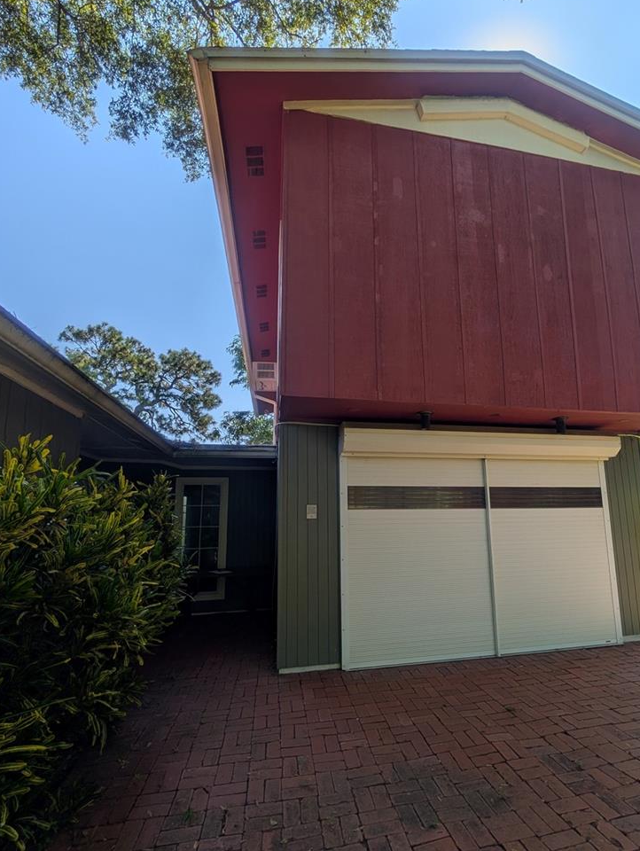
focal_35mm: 15
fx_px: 369
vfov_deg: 97.9
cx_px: 367
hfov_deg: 81.3
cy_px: 462
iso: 33
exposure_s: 1/1887
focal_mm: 2.02
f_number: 1.7
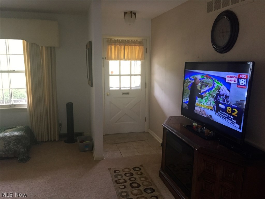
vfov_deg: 48.2
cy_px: 100
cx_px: 132
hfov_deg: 61.7
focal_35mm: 29
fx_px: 222
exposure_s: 1/30
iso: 160
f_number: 2.2
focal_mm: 4.15
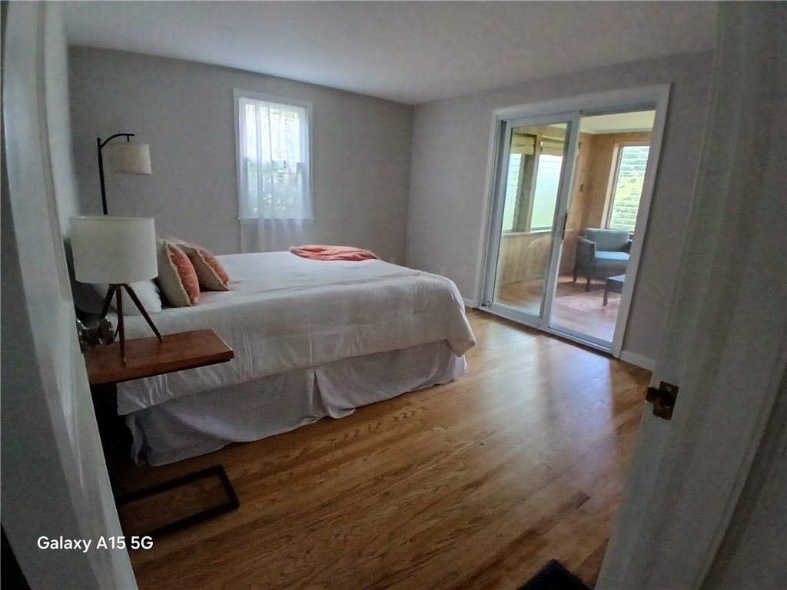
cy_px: 295
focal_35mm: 17
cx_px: 394
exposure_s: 1/30
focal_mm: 1.4
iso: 320
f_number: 2.2
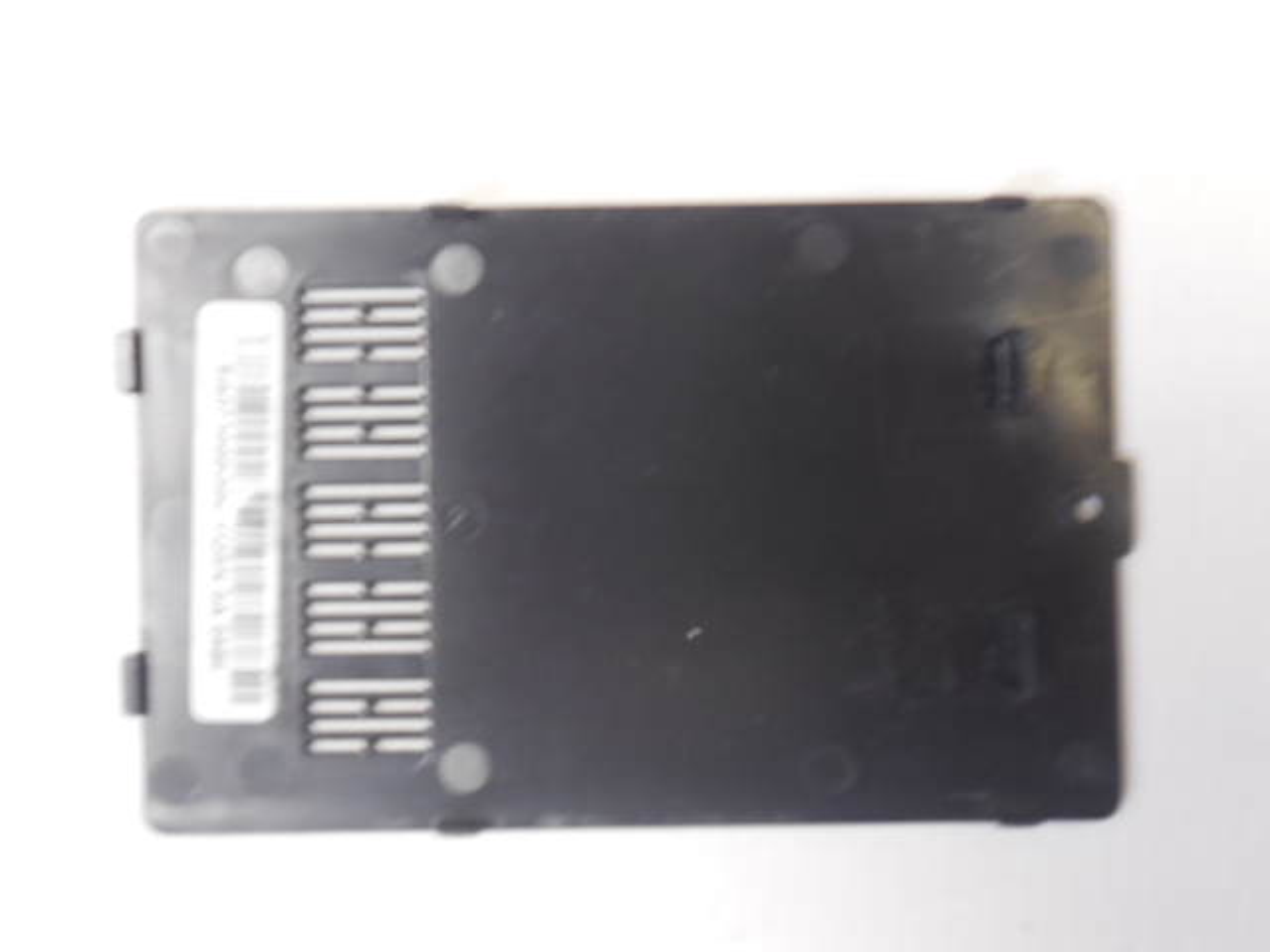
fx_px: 1614
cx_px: 635
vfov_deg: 32.9
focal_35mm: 44
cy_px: 476
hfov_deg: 42.9
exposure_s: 1/8
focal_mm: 7.8
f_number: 4.5
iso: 400
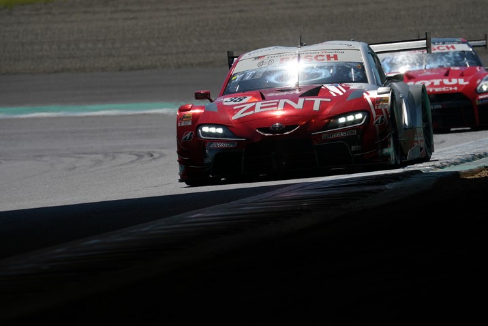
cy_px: 163
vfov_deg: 2.3
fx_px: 8177
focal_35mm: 603
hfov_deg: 3.4
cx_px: 245
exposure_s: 1/800
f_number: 11
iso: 200
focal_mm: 600
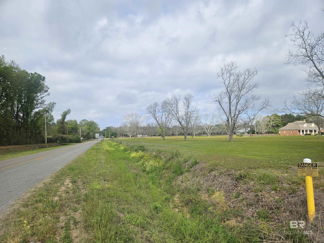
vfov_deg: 58.9
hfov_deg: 73.9
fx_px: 215
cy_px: 122
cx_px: 162
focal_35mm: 23
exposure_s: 1/2945
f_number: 1.8
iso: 25
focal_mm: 5.4
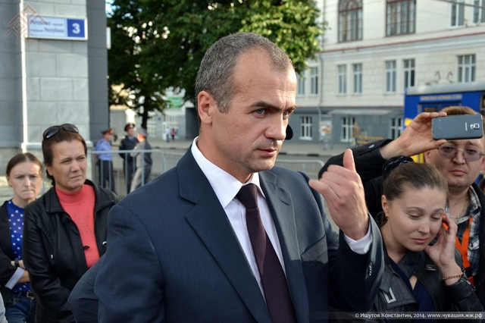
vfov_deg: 28.0
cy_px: 162
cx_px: 242
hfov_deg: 41.1
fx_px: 646
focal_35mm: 48
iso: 220
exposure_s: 1/125
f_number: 5.6
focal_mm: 32
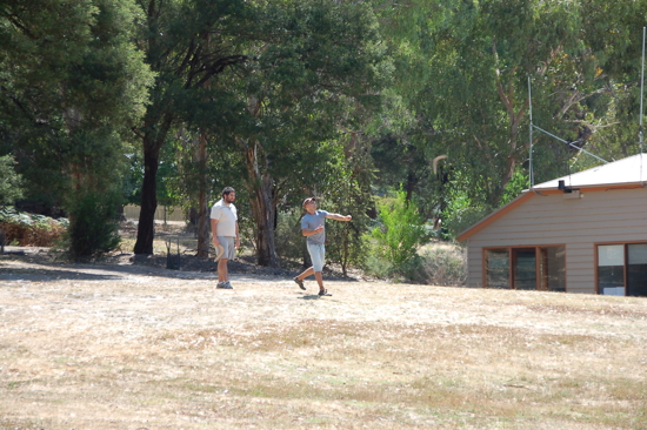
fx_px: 2479
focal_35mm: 138
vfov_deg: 9.9
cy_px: 215
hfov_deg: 14.9
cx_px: 324
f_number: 5.6
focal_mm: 92
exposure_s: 1/250
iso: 200
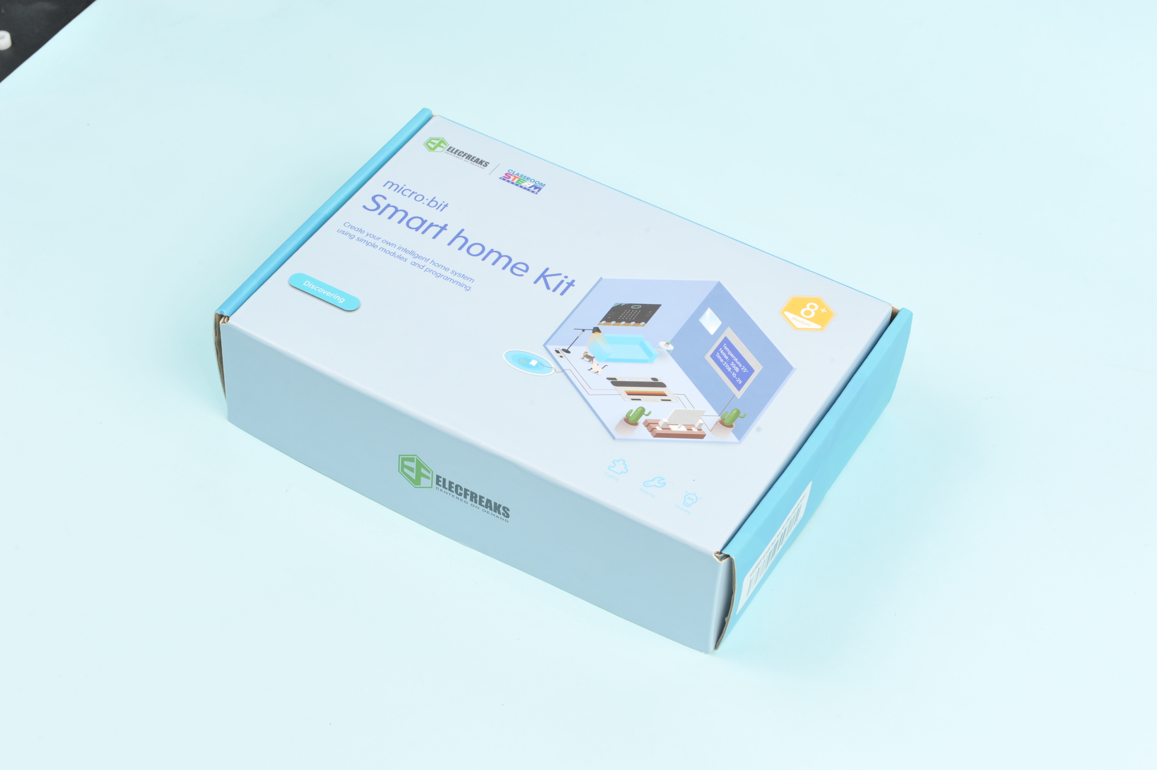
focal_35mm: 70
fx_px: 2248
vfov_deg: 19.4
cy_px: 385
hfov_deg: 28.9
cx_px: 578
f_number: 16
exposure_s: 1/160
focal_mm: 70
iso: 200
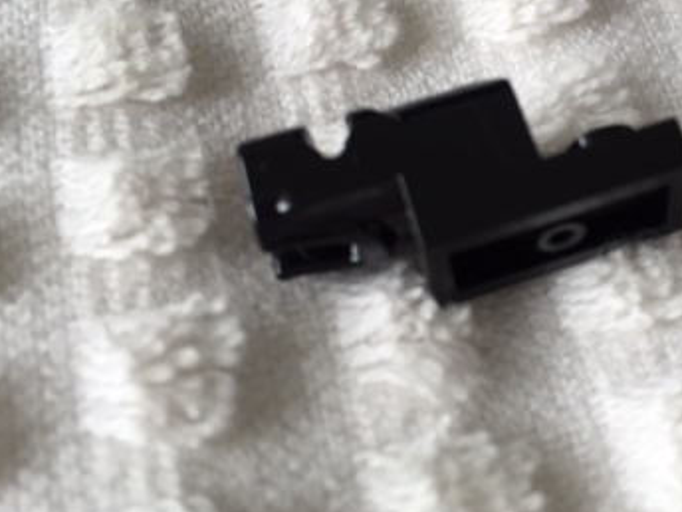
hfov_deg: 33.9
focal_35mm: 54
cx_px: 595
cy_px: 125
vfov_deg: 26.7
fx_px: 1064
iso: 40
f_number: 2.2
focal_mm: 4.15
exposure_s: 1/60
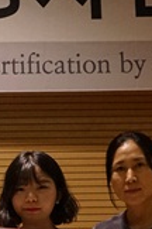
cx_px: -29
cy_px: 318
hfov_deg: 11.1
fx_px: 766
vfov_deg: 15.9
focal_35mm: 121
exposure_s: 1/400
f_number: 4.5
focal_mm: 28
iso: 5000
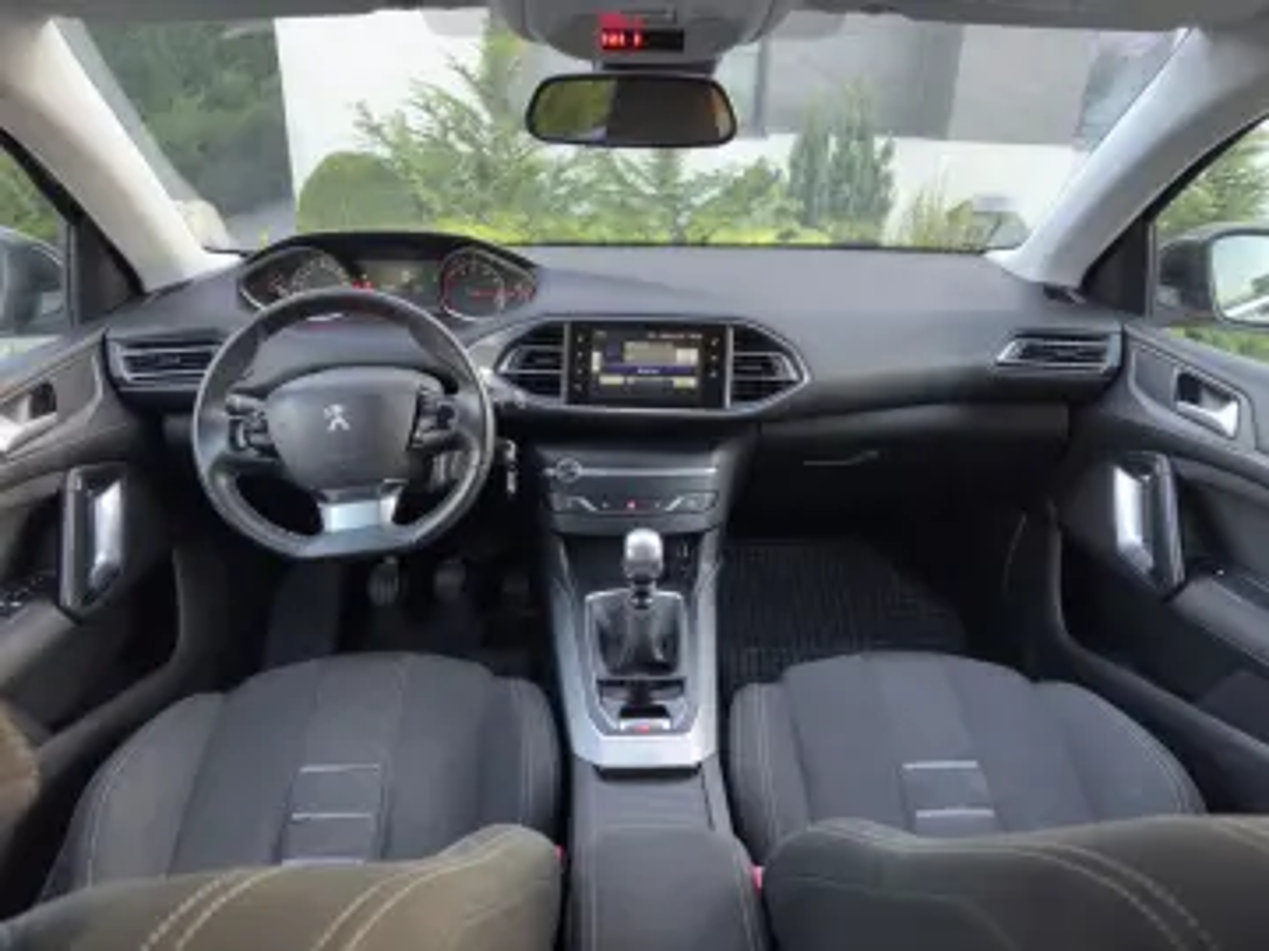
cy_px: 476
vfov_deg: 56.8
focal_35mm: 24
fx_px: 880
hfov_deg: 71.6
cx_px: 634
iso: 400
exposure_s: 1/59
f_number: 1.78
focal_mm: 6.76
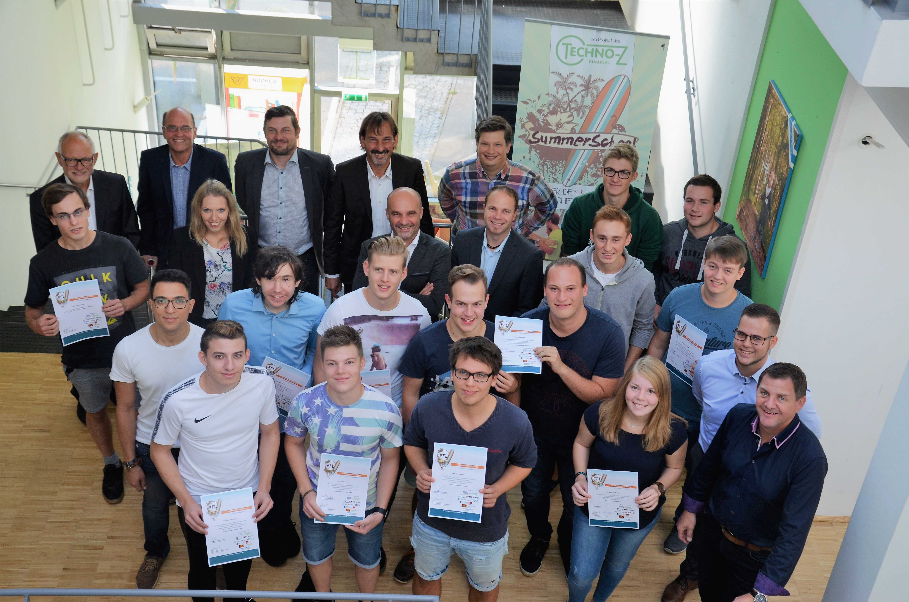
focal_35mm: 45
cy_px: 301
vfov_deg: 29.7
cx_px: 454
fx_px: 1134
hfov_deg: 43.7
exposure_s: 1/125
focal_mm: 30
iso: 360
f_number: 5.6
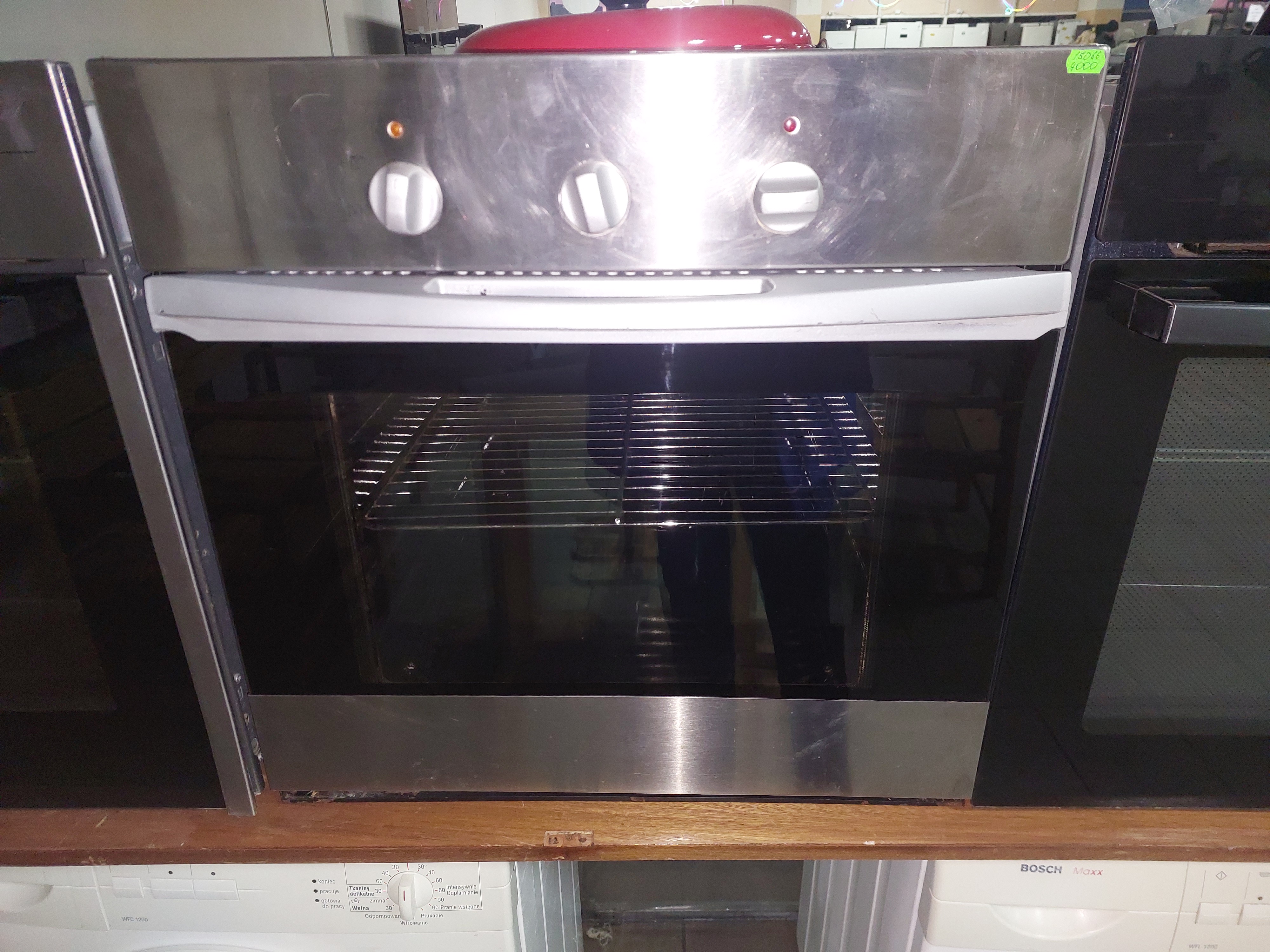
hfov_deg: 73.9
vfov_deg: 58.9
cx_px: 635
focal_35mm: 23
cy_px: 476
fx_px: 844
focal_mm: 5.06
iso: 400
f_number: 1.8
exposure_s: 1/50
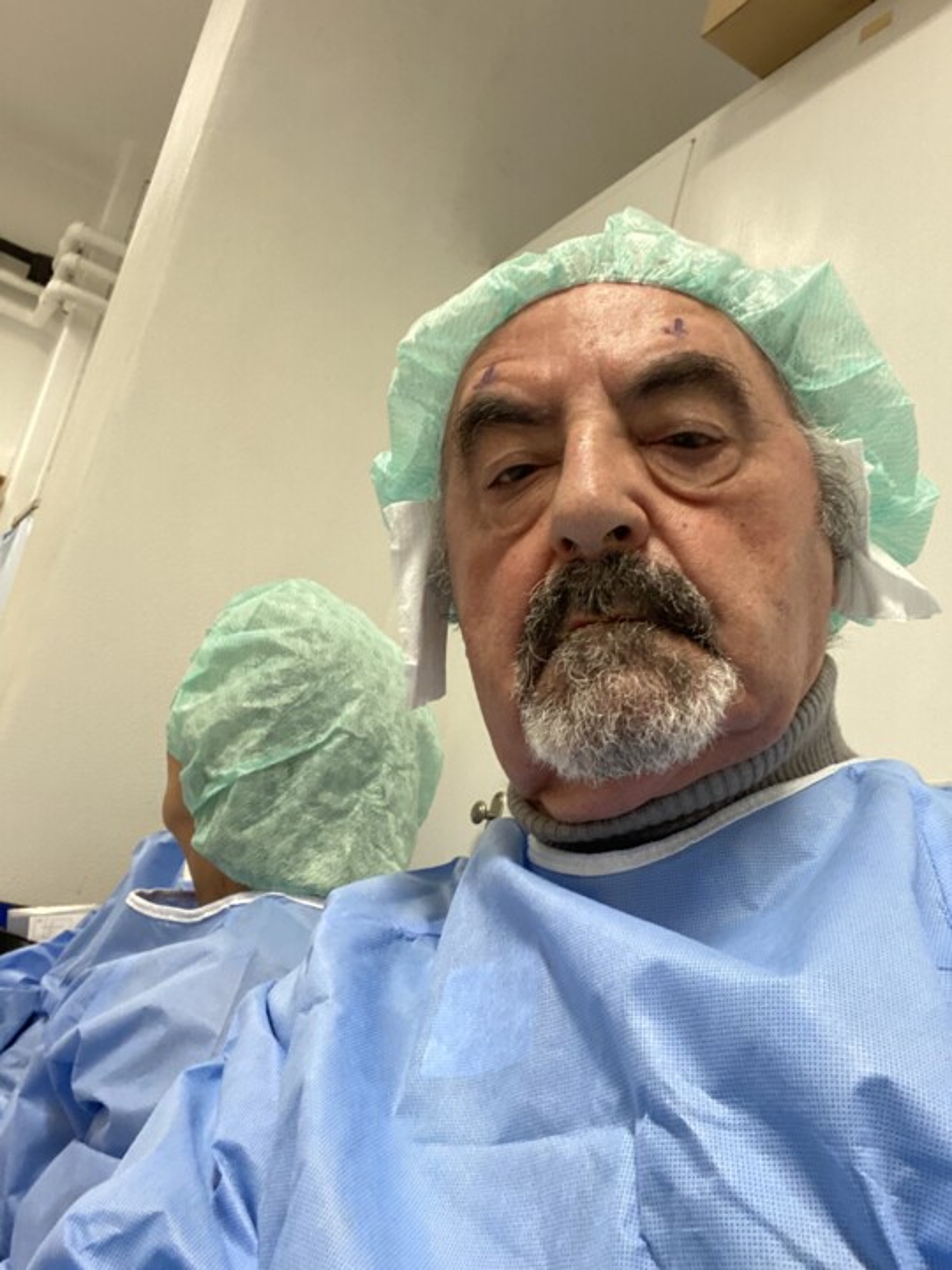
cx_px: 476
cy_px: 635
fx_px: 1100
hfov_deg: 46.8
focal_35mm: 30
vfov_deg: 60.0
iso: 320
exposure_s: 1/50
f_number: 2.2
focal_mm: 2.71
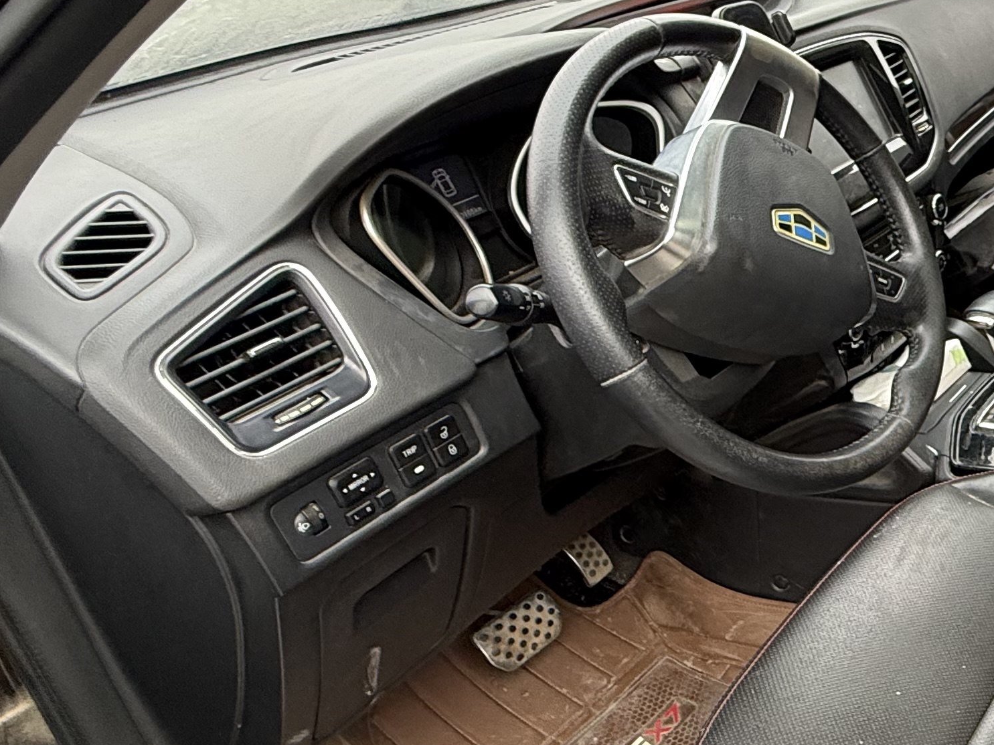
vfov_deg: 37.7
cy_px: 332
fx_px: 1091
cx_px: 1123
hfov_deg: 39.1
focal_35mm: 38
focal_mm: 2.22
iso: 125
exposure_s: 1/99
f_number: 2.2
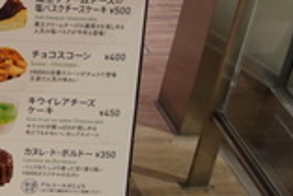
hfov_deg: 16.2
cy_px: -131
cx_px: -252
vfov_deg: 12.3
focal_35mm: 104
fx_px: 847
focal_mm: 9.4
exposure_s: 1/30
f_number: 2.2
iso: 250
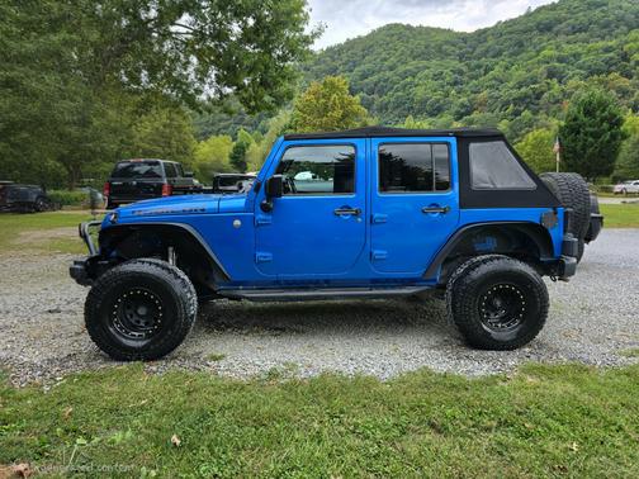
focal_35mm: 23
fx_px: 425
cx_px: 320
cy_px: 240
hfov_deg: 73.9
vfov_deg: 58.9
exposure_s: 1/182
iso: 32
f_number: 1.7
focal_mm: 6.3
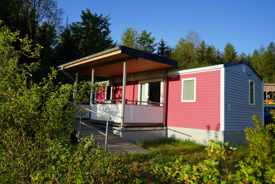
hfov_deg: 65.5
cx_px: 138
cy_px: 92
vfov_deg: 46.4
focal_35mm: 28
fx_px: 214
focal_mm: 28
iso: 100
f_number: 10
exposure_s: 1/100
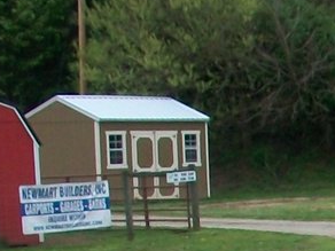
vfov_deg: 8.0
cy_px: 532
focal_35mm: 176
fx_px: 1703
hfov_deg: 10.2
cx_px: 703
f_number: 2.8
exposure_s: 1/400
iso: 80
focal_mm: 5.7
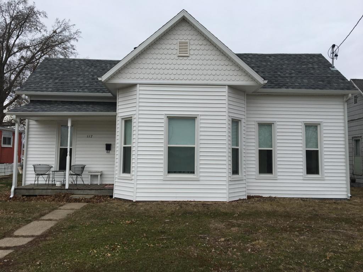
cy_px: 136
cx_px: 182
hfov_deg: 61.7
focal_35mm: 29
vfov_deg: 48.2
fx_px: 304
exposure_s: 1/746
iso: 25
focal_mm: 4.15
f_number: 2.2
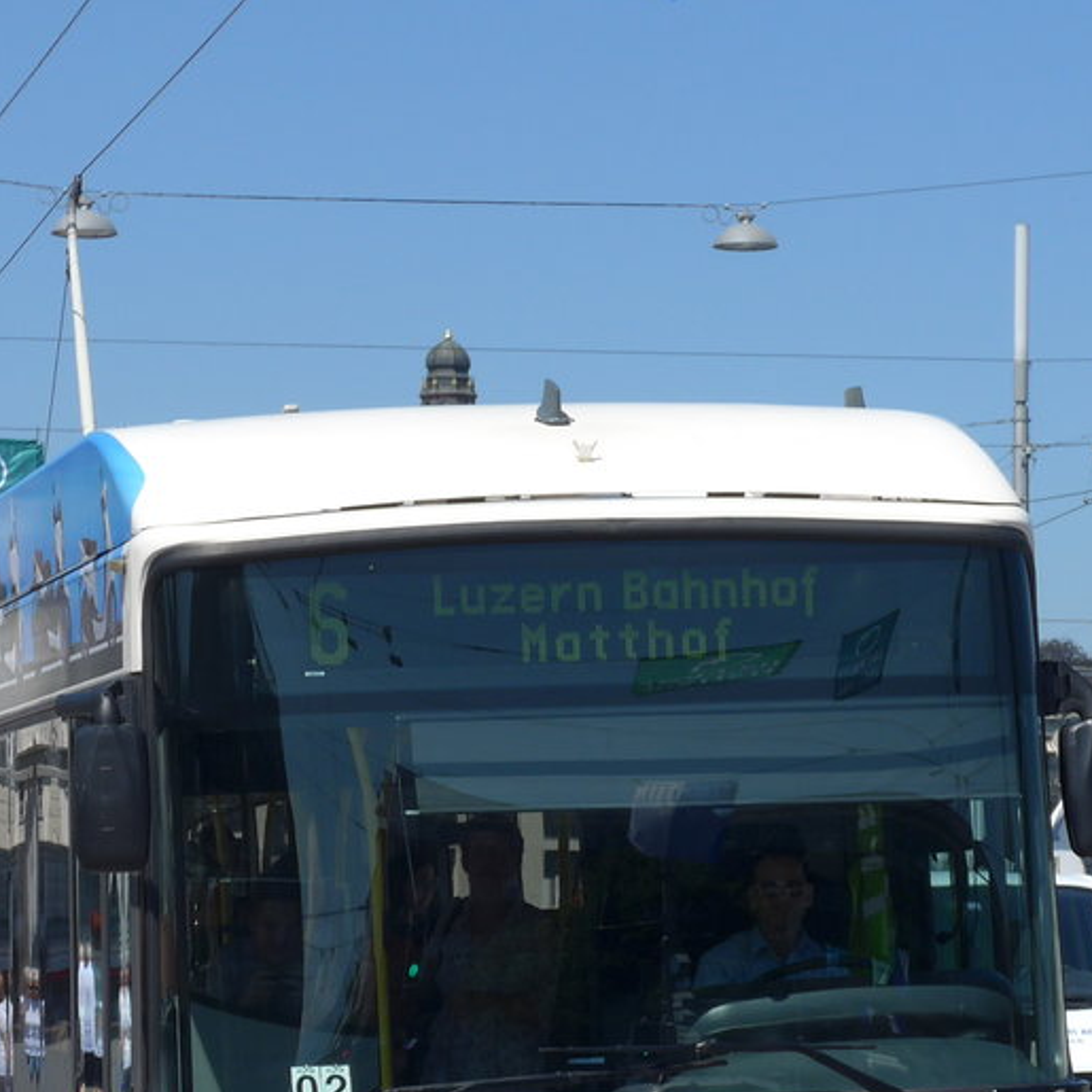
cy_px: 833
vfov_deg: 9.9
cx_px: 522
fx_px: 6317
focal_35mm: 177
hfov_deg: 9.9
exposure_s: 1/640
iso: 80
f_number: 4.5
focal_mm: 17
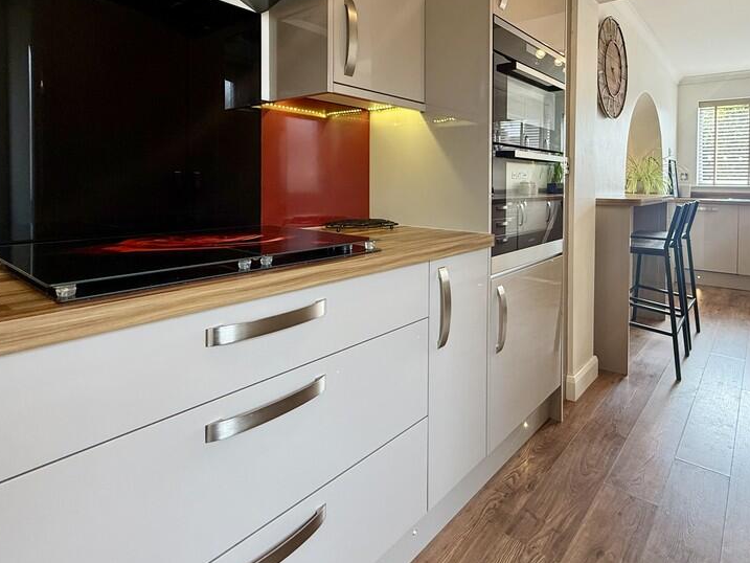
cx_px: 486
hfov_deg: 79.6
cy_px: 189
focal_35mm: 20
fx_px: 433
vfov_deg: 64.3
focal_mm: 2.22
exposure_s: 1/100
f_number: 2.2
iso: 160
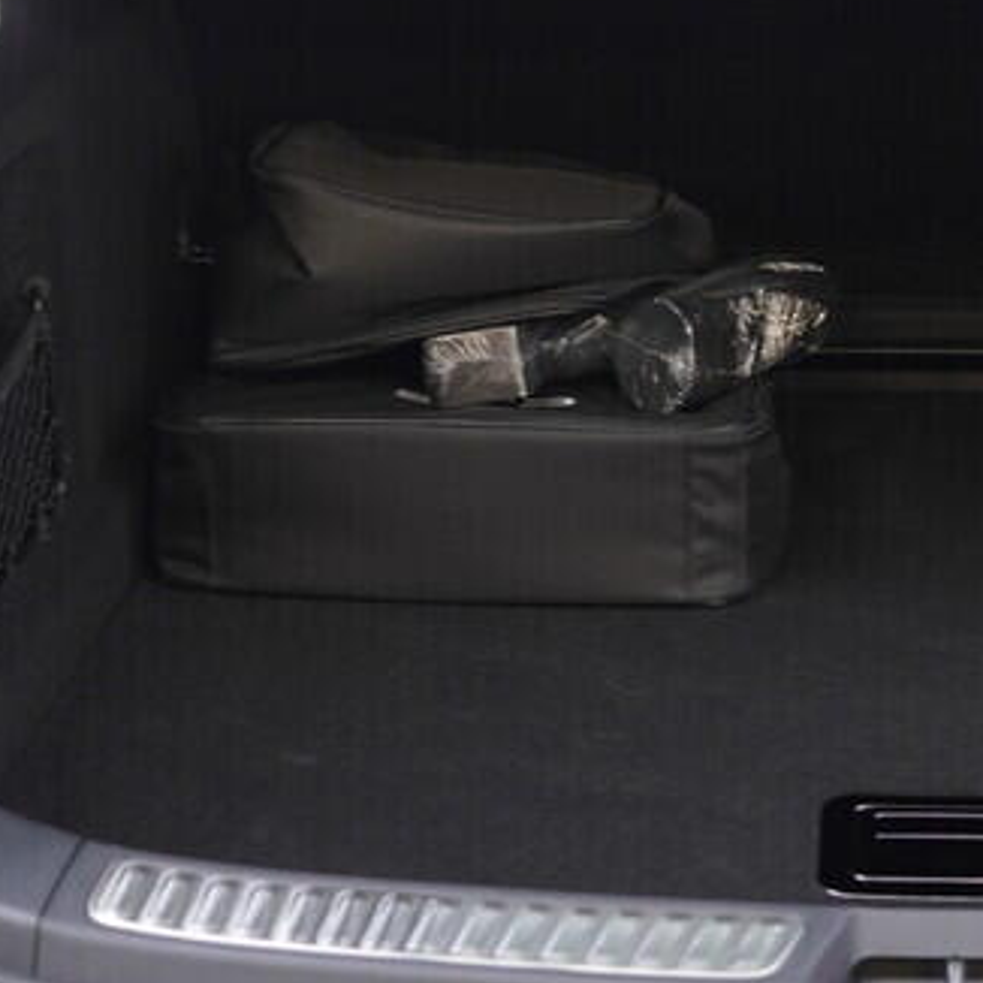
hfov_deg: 17.8
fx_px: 3084
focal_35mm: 96
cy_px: 113
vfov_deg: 17.9
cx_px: 896
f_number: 2.8
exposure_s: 1/40
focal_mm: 24
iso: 250
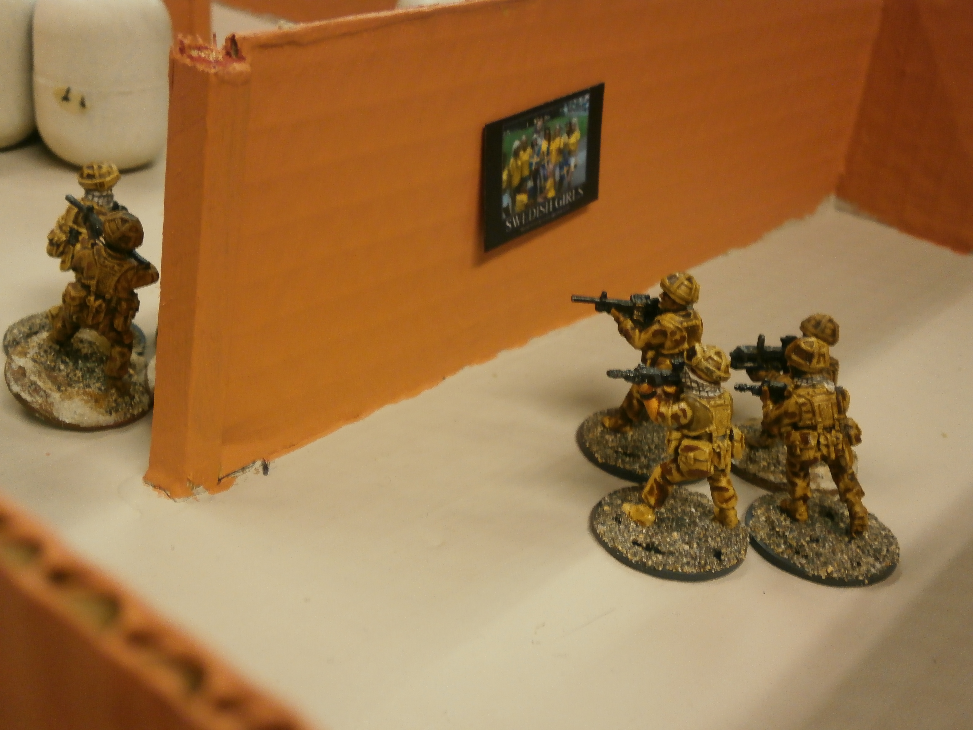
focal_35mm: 47
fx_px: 1321
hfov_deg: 40.4
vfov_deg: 30.9
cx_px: 486
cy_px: 365
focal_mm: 8.3
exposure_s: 1/30
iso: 200
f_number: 3.4
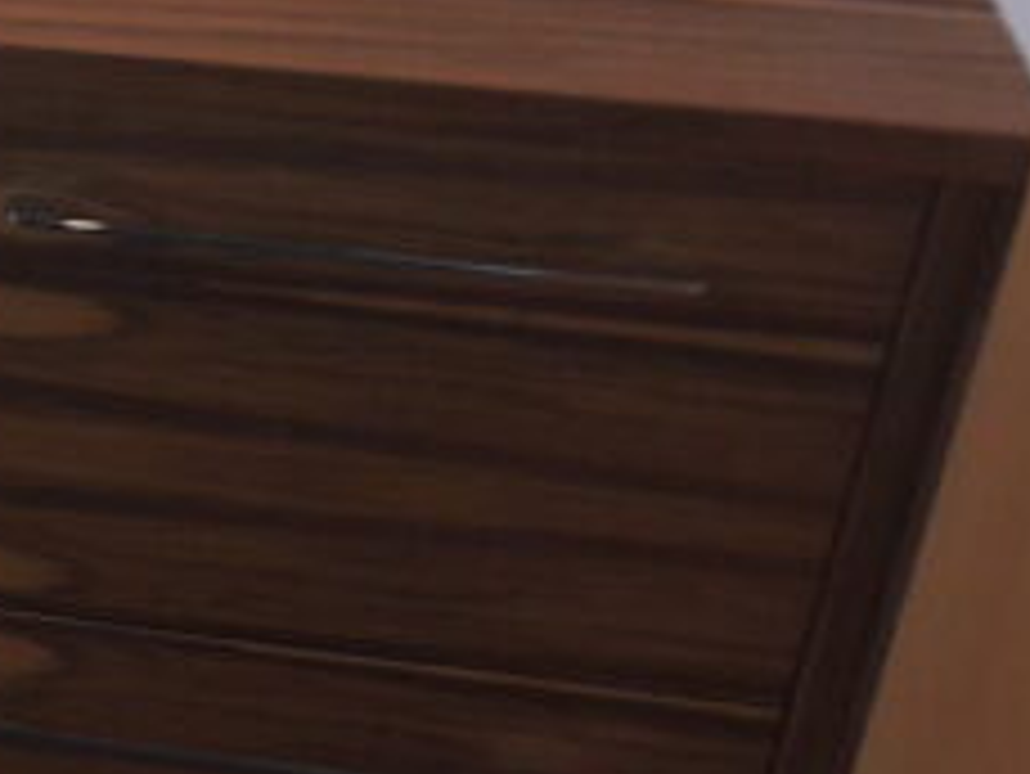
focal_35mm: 125
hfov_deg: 13.0
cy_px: 162
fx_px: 3721
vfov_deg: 11.8
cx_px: -1219
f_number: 1.9
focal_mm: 3.7
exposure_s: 1/50
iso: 64
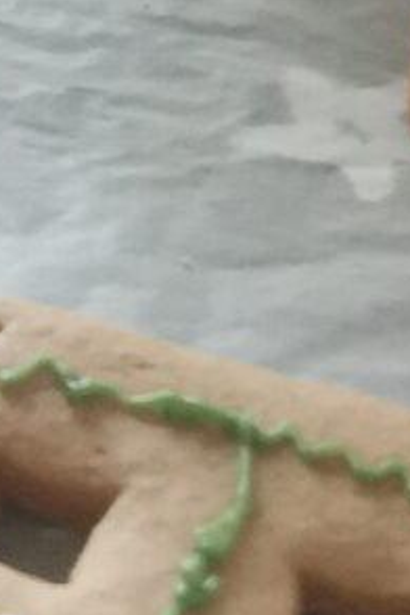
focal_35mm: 147
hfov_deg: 9.3
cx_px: 236
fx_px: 2511
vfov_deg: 12.8
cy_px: -473
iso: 500
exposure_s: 1/33.3
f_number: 1.4
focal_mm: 4.66
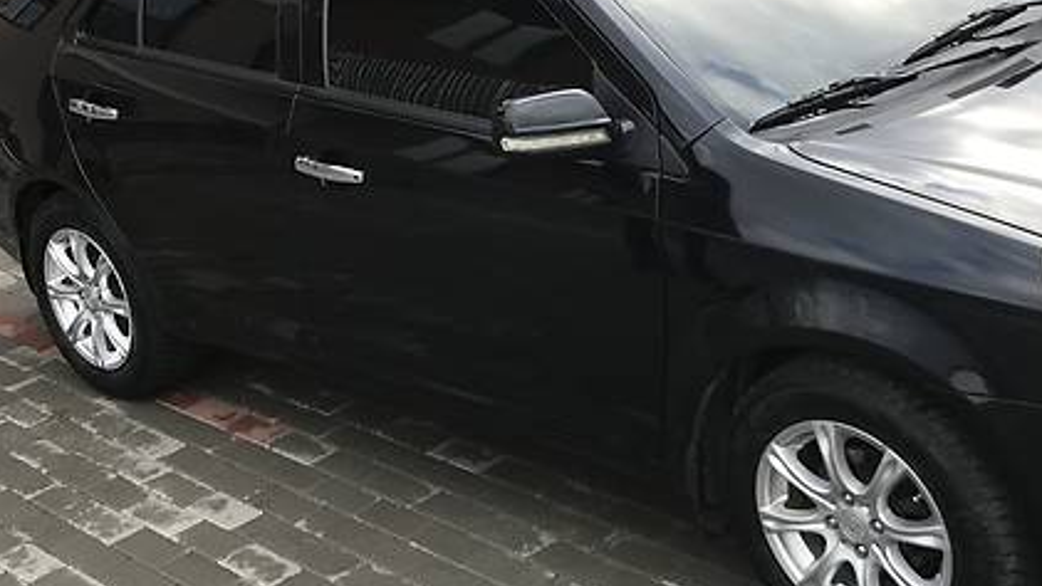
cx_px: 631
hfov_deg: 35.9
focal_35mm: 58
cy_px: 188
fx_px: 1603
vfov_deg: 20.7
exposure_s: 1/414
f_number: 1.8
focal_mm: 4
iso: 20
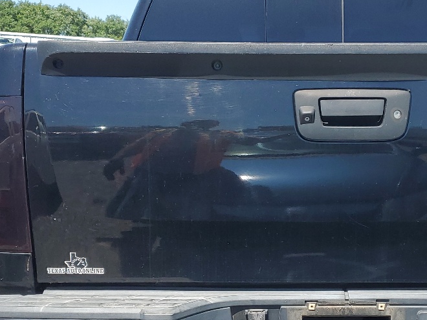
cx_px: 279
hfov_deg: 30.5
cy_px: 228
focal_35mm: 63
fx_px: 777
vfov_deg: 23.1
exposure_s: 1/2000
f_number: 1.5
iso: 50
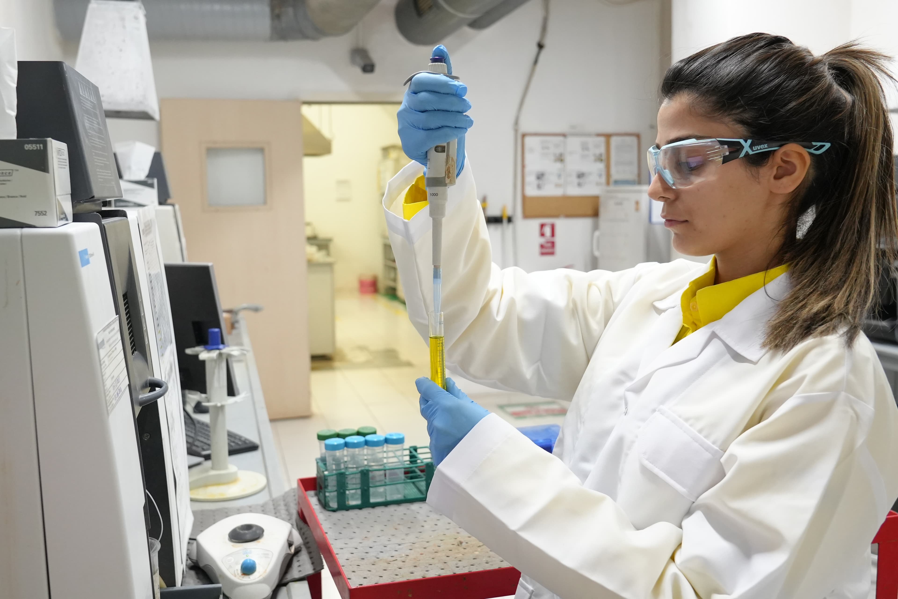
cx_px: 449
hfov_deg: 53.1
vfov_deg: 36.9
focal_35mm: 36
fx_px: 898
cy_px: 300
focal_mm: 24
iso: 2500
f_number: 4
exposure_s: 1/160
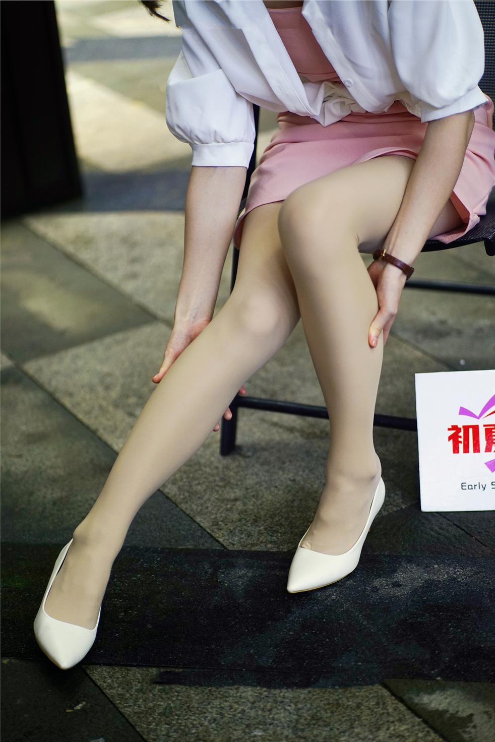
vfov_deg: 23.9
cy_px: 371
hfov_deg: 16.1
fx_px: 1752
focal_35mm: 85
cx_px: 248
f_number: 1.8
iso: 500
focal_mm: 85
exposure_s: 1/250
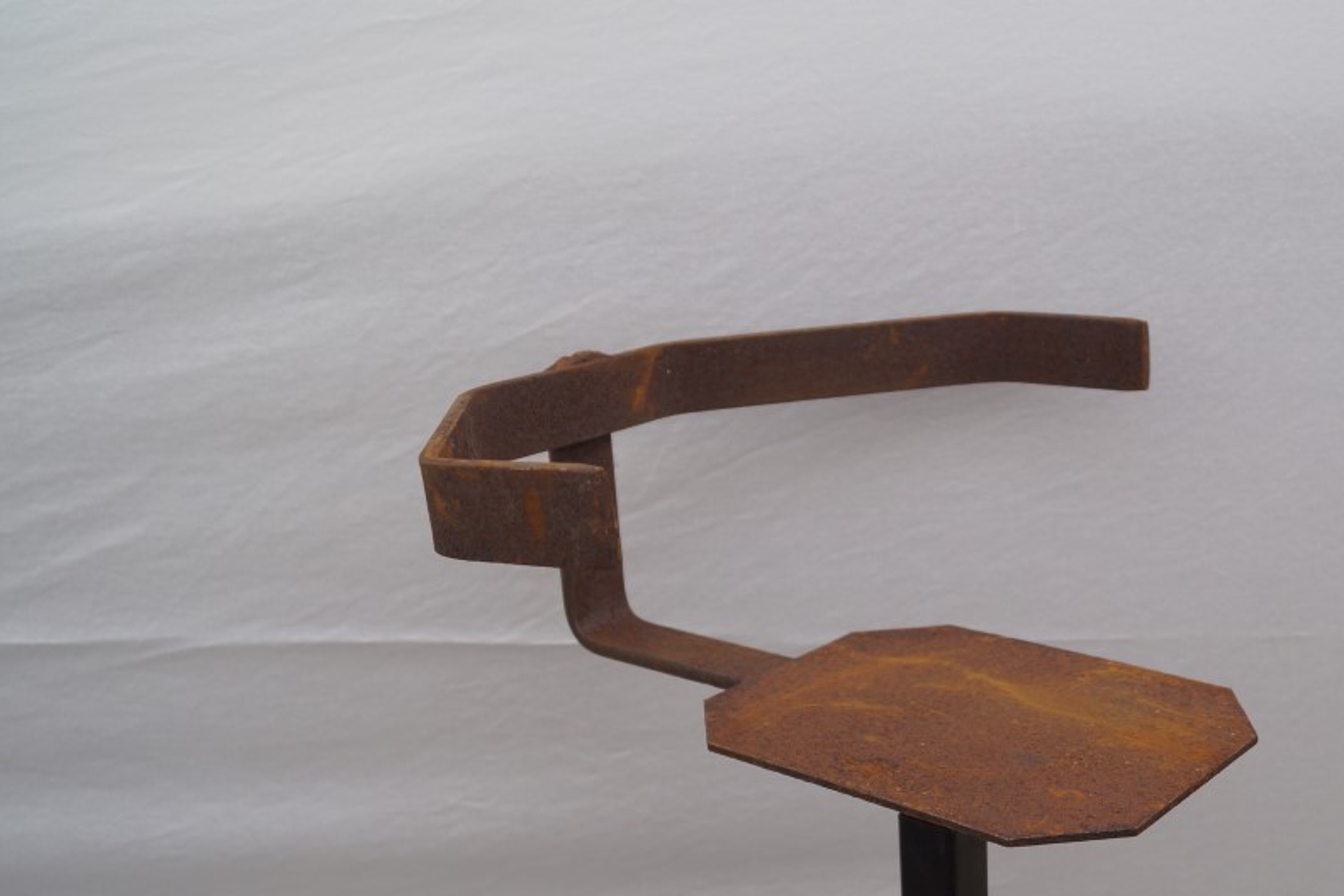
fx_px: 1792
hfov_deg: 40.5
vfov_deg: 28.0
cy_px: 565
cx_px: 920
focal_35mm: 48
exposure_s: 1/320
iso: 100
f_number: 4.5
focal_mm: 22
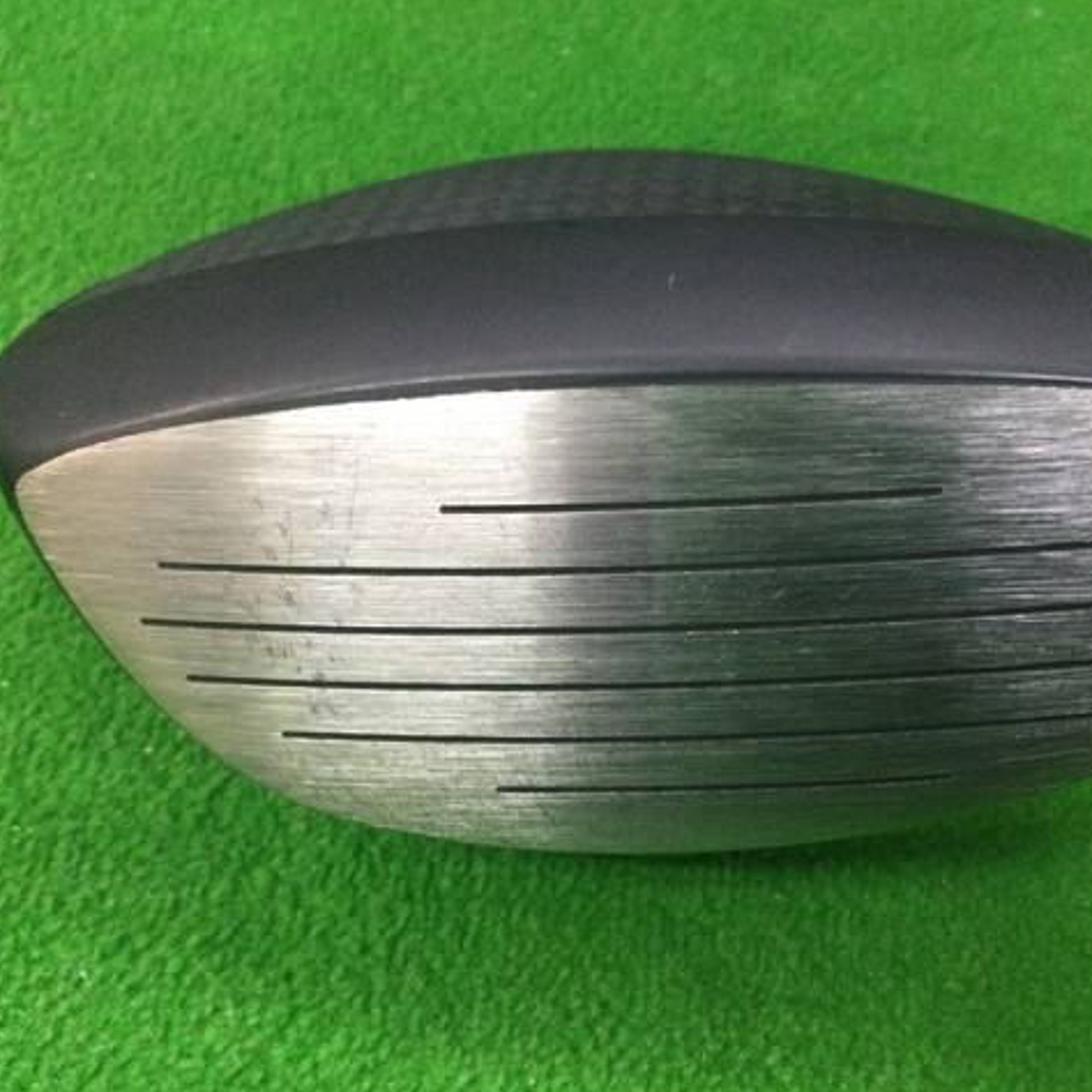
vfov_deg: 44.9
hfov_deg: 44.7
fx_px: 1321
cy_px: 548
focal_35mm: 37
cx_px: 647
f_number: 2.4
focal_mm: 3.3
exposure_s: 1/30
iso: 160
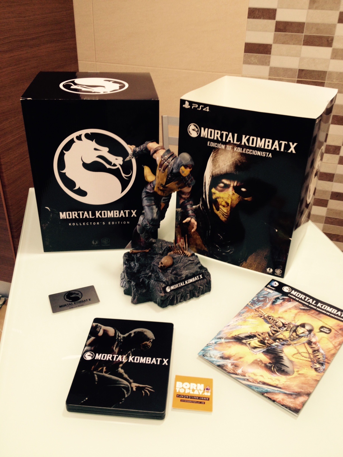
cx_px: 172
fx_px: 462
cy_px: 228
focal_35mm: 35
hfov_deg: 40.7
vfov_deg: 52.6
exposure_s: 1/20
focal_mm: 4.28
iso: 64
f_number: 2.4
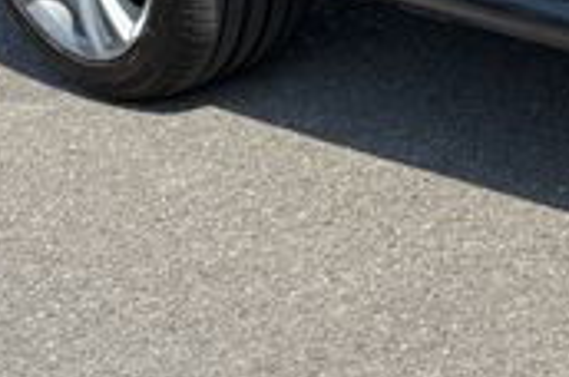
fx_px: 2351
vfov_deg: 8.9
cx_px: 1436
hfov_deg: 11.2
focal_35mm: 149
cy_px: -255
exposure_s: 1/2299
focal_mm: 6.76
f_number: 1.78
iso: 80
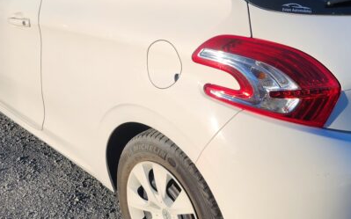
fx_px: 488
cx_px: 190
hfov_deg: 39.6
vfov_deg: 25.1
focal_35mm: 51
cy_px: 62
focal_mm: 5
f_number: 1.8
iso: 50
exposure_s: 1/3151
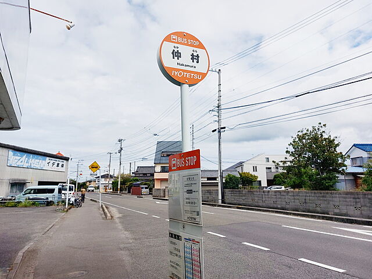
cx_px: 186
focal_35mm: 24
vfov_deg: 56.8
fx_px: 258
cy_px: 140
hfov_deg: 71.6
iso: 25
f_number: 1.8
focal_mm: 5.23
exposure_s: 1/2236
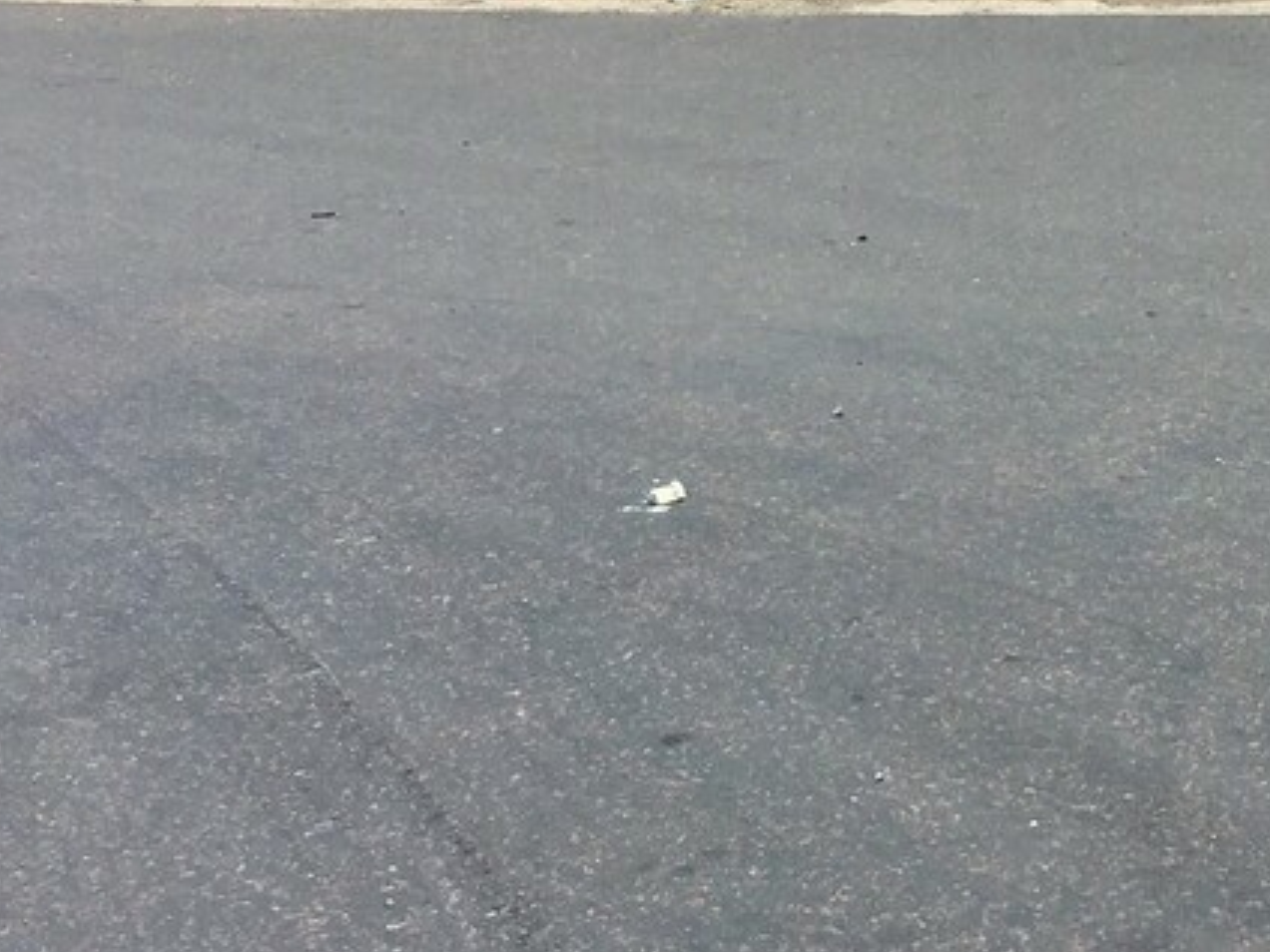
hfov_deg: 23.3
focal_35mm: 82
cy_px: 48
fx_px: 3008
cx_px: 1126
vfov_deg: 17.6
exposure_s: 1/471
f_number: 2.2
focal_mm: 4.15
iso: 32
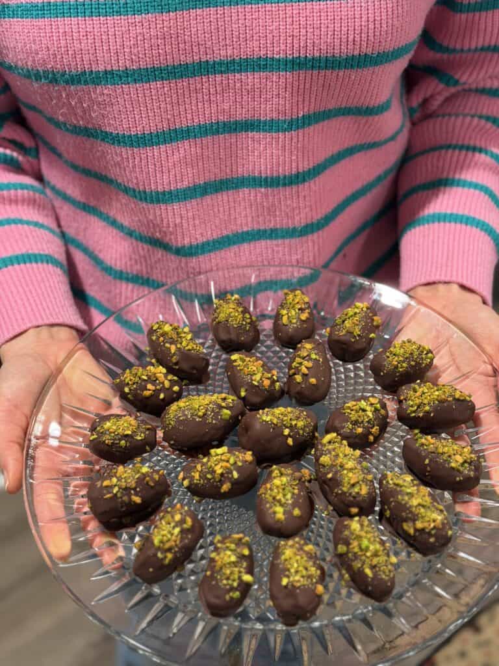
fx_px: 923
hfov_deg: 30.3
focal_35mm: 48
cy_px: 333
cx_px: 250
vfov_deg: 39.7
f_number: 1.78
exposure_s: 1/40
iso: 250
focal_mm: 6.76
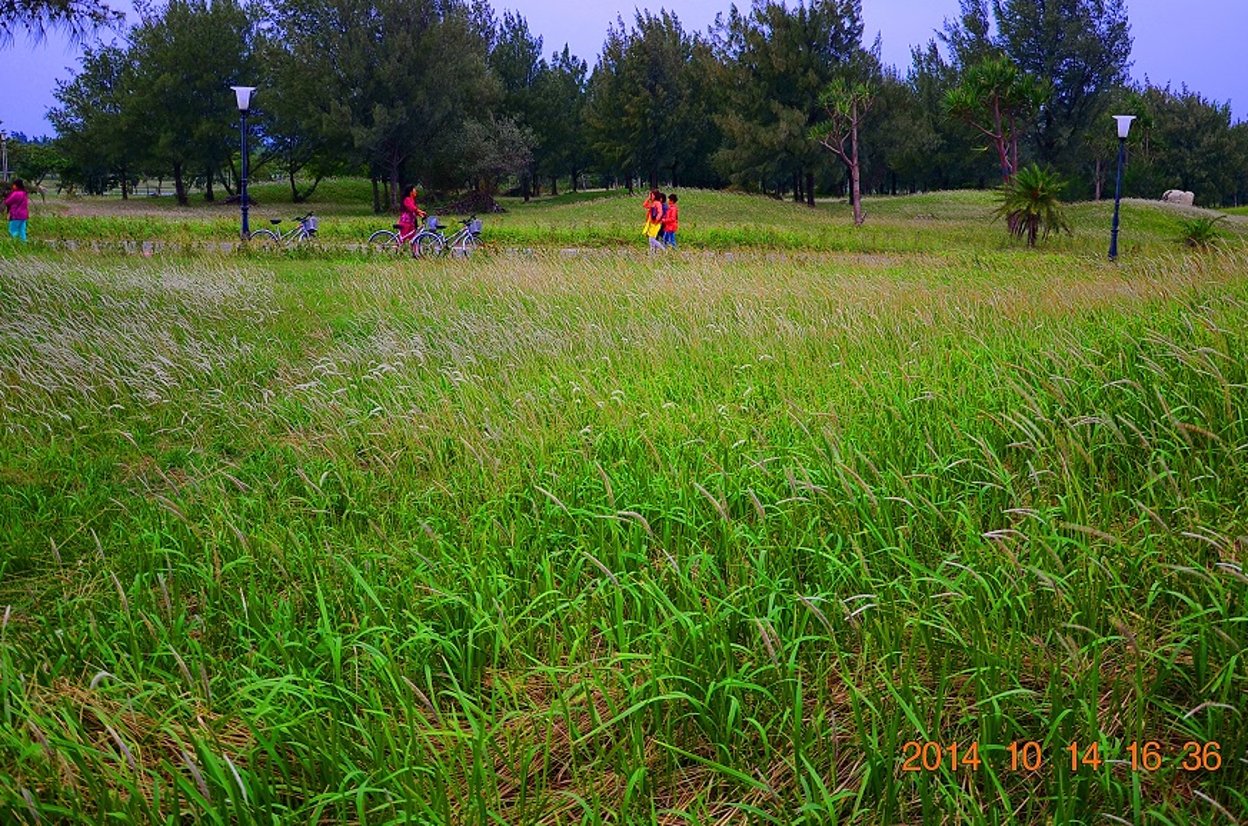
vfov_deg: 37.1
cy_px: 361
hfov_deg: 53.8
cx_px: 650
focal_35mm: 36
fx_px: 1230
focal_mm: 21
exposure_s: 1/40
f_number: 3.8
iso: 100
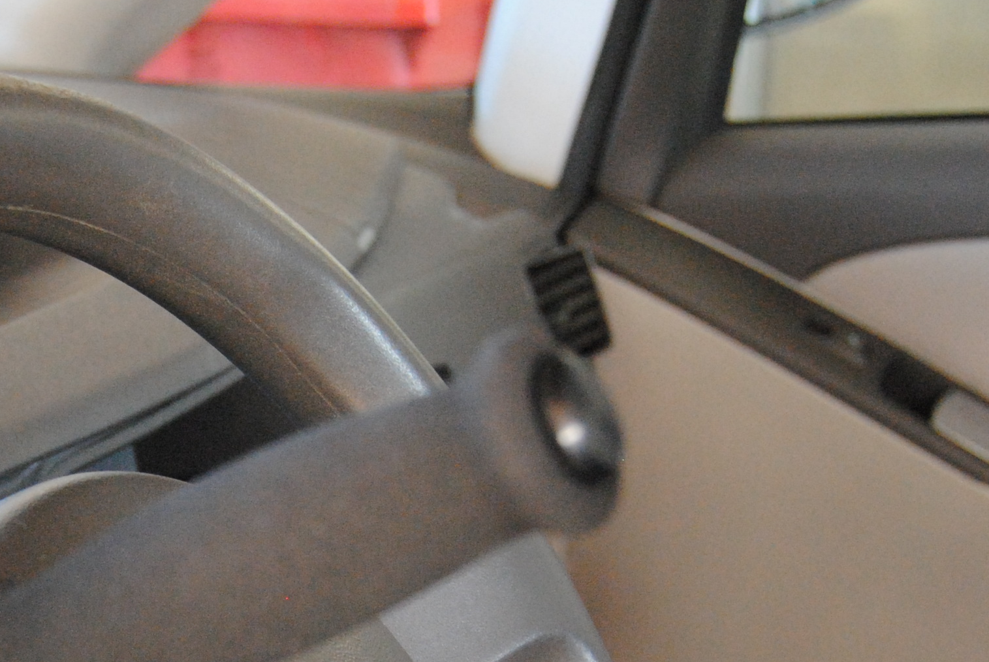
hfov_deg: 21.6
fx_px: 2530
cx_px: 110
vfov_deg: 14.6
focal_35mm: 92
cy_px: 722
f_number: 3.8
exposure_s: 1/30
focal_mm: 24
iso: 1100
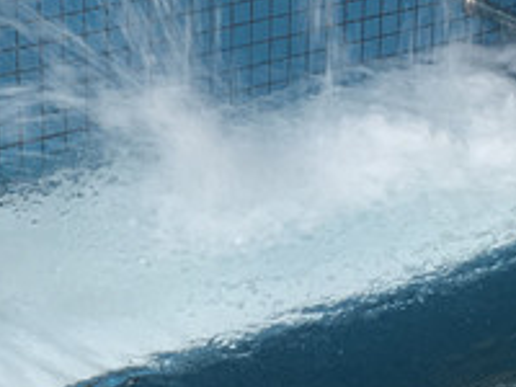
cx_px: 181
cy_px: -8
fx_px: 1729
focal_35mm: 116
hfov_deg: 16.9
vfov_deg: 12.6
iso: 32
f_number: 2.2
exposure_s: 1/100
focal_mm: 4.15
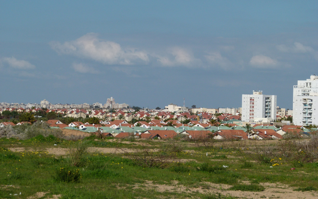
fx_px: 1057
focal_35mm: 122
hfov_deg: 17.1
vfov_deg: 10.7
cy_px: 94
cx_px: 159
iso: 100
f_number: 4
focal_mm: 20.7
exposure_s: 1/2000
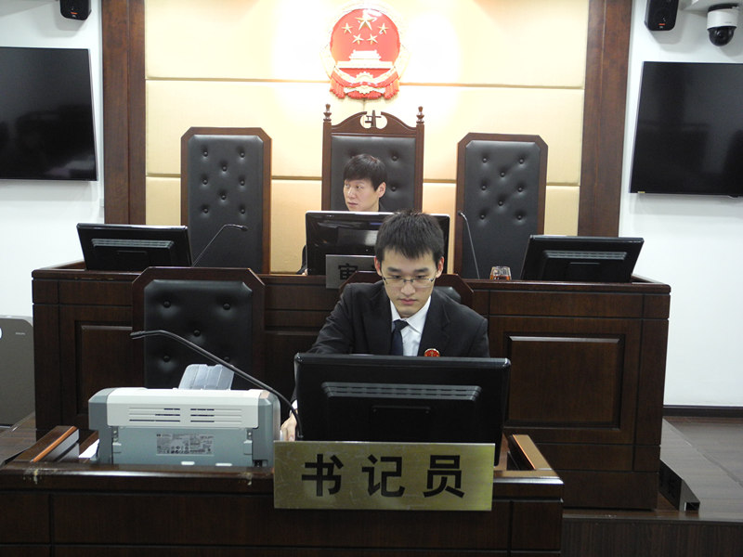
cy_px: 278
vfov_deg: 40.7
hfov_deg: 52.6
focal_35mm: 35
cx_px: 372
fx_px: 751
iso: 400
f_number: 3.2
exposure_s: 1/14.5
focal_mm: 7.4
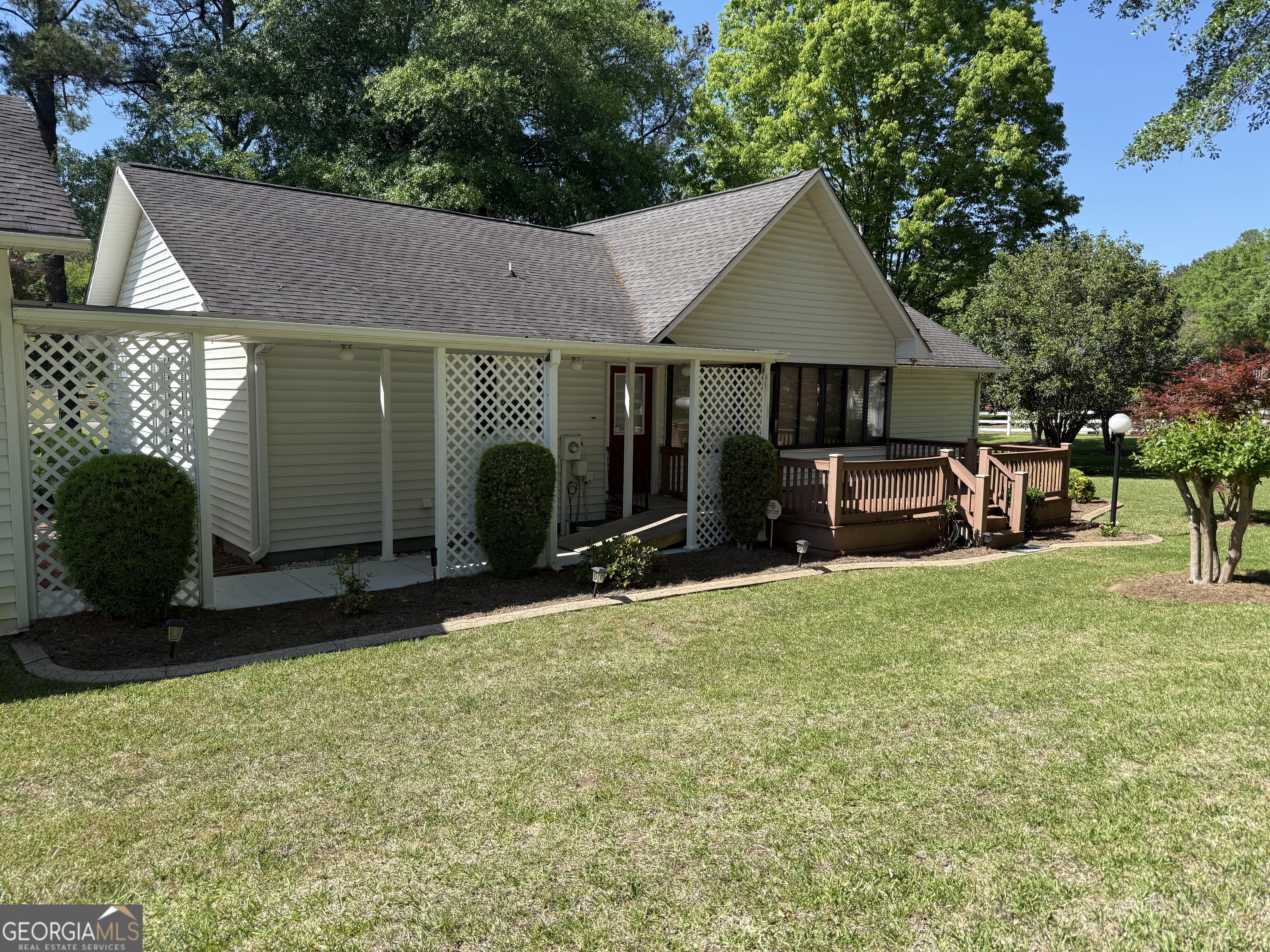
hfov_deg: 71.6
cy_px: 476
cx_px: 635
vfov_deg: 56.8
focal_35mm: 24
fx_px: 881
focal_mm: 6.76
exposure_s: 1/2370
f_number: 1.78
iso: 80
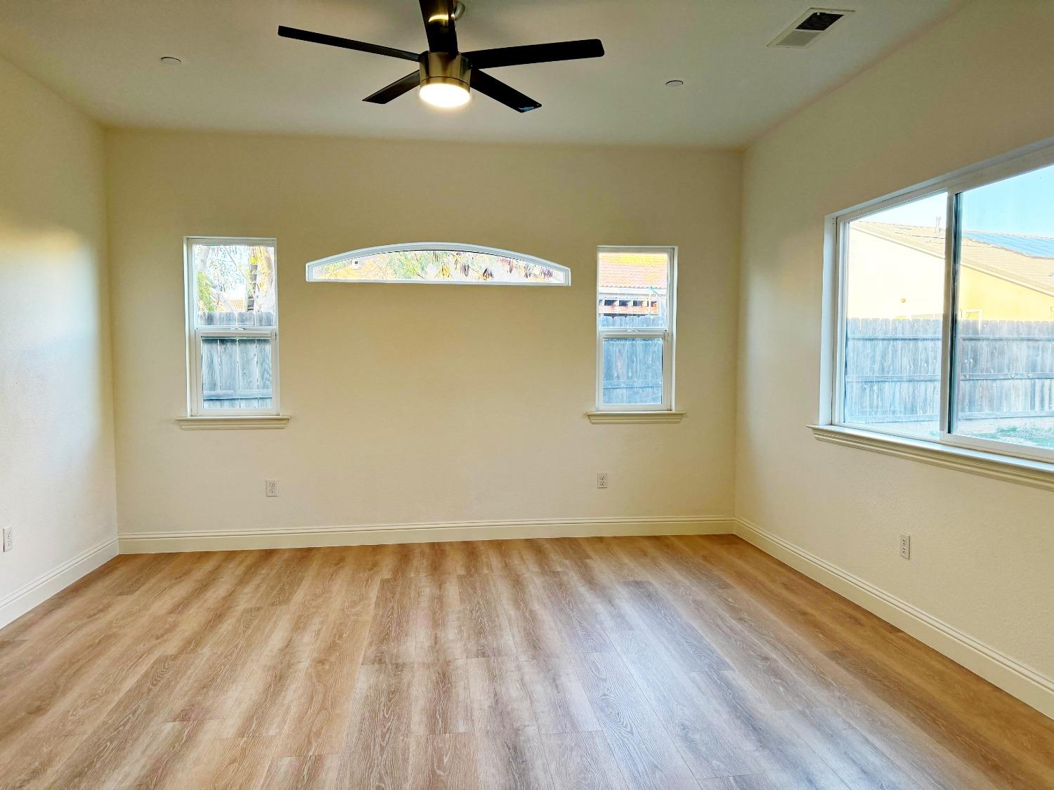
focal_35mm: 24
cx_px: 527
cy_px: 395
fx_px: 731
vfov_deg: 56.8
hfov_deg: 71.6
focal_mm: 6.76
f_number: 1.78
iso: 160
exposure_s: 1/120
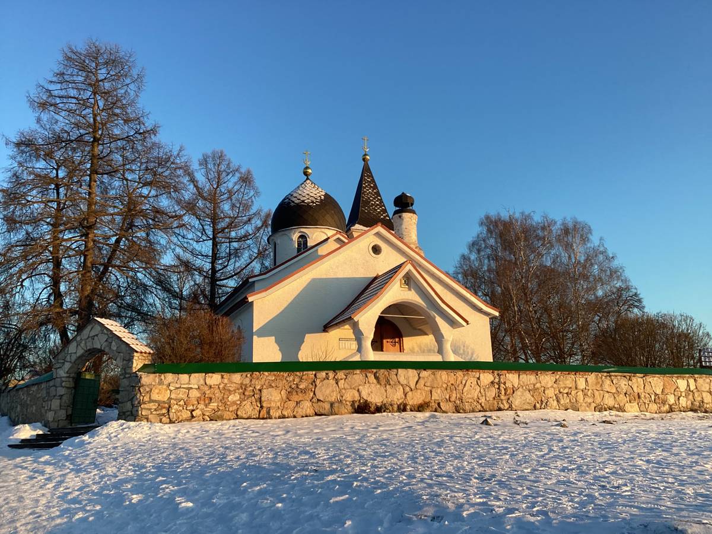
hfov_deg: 58.4
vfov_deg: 45.4
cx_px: 356
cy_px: 267
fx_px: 638
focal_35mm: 31
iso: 25
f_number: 2.4
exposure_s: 1/338
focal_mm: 3.3
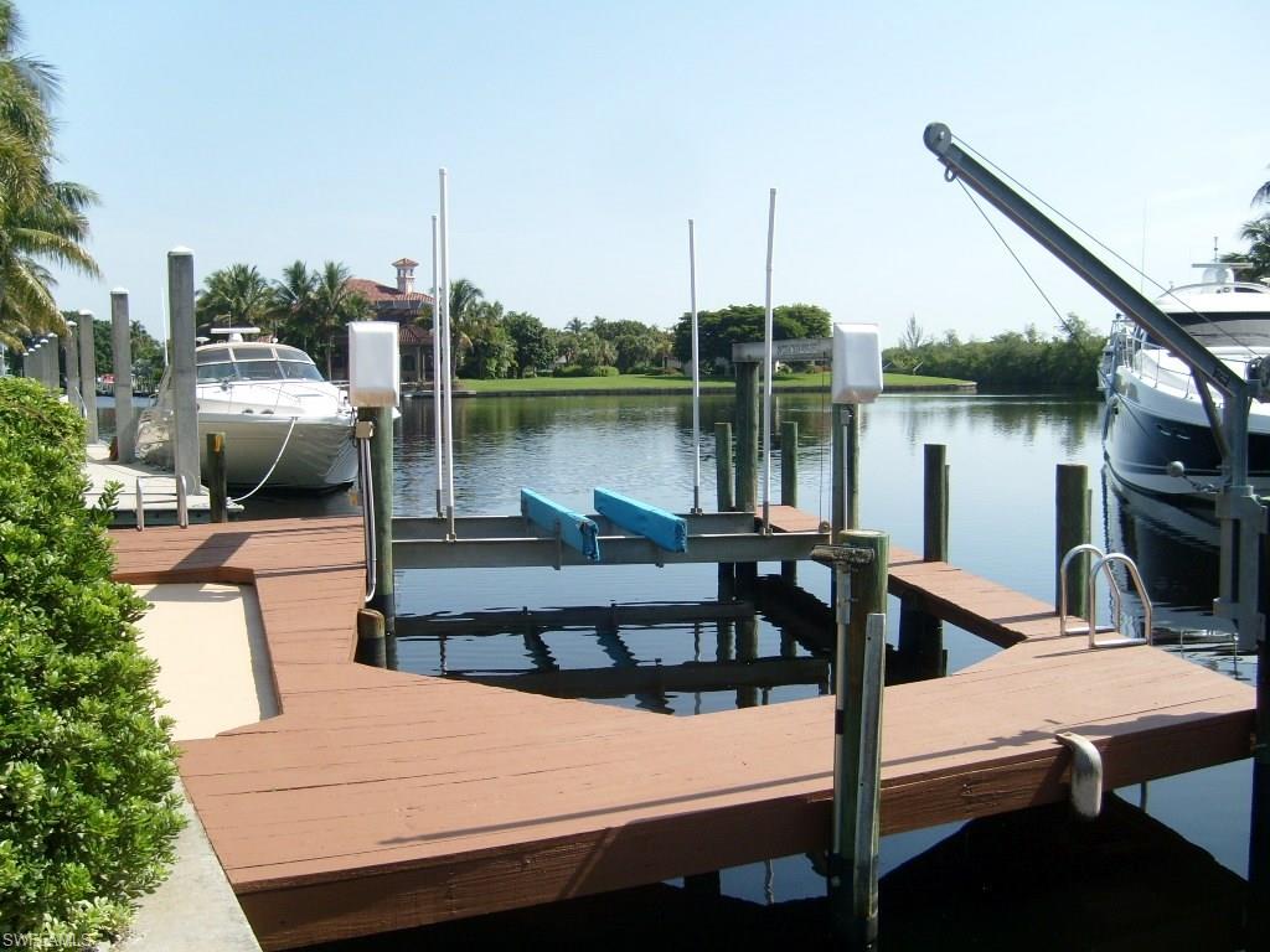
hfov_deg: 52.6
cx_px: 635
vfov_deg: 40.7
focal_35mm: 35
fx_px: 1284
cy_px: 476
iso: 80
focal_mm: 5.8
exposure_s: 1/250
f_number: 7.1
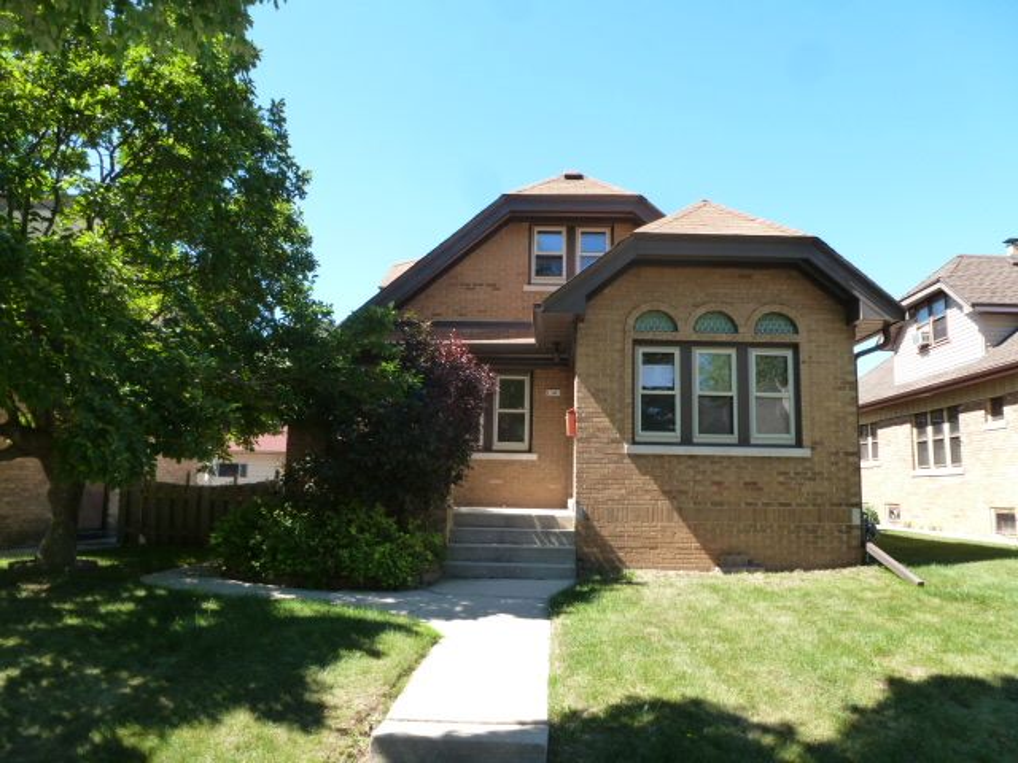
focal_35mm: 24
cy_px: 382
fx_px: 706
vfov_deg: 56.8
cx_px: 509
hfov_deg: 71.6
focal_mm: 4.3
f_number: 4
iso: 160
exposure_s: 1/160
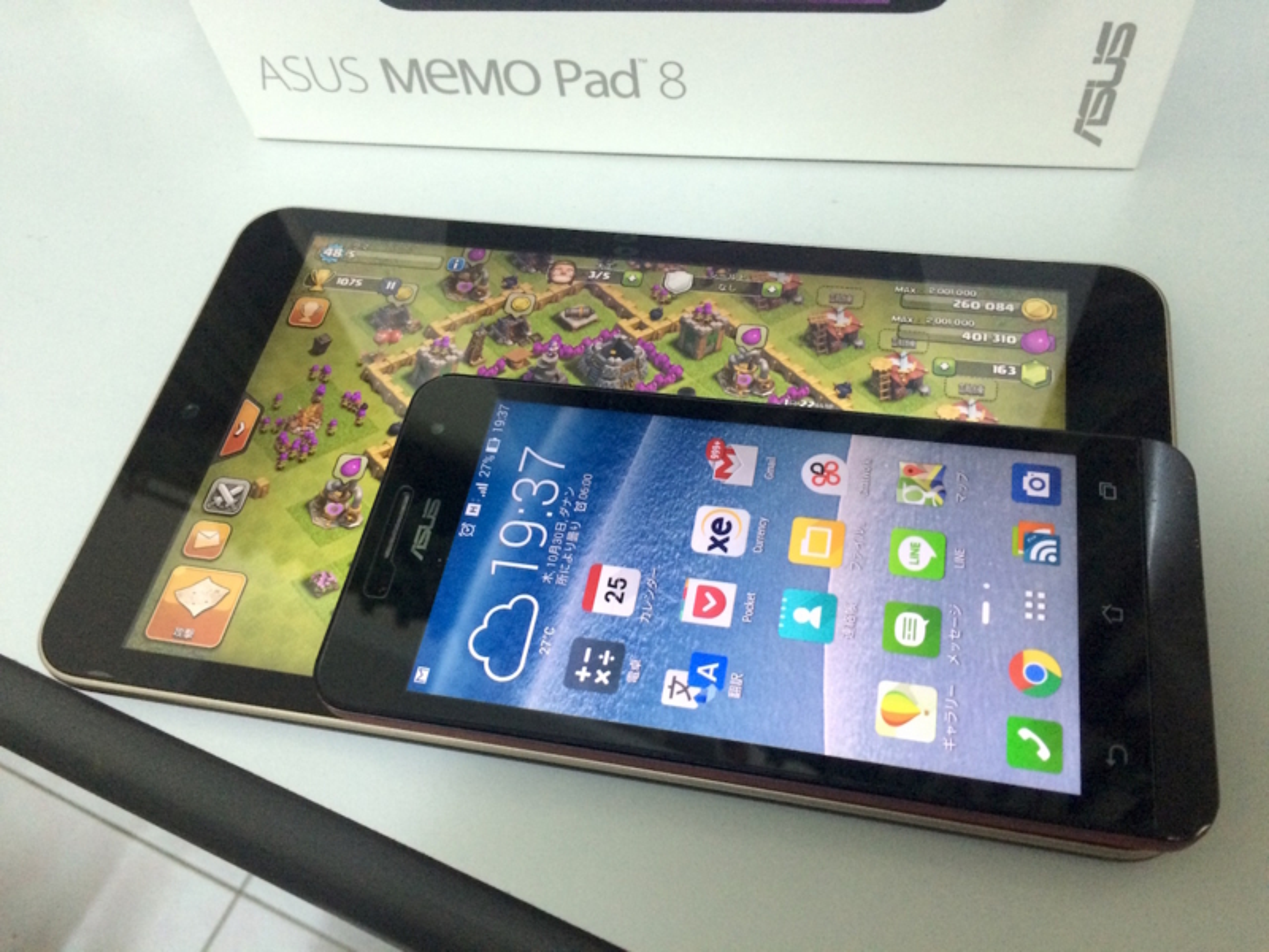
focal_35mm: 29
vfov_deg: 48.2
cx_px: 634
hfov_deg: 61.7
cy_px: 476
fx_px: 1063
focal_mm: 4.15
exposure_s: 1/25
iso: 250
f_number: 2.2
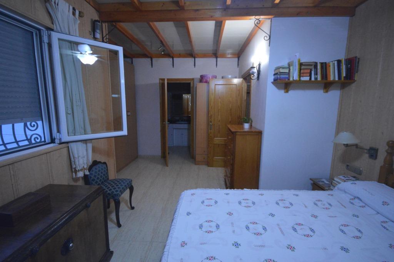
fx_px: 164
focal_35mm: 15
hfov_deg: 100.4
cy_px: 131
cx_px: 197
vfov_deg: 77.2
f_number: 4
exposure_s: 1/60
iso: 2800
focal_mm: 10
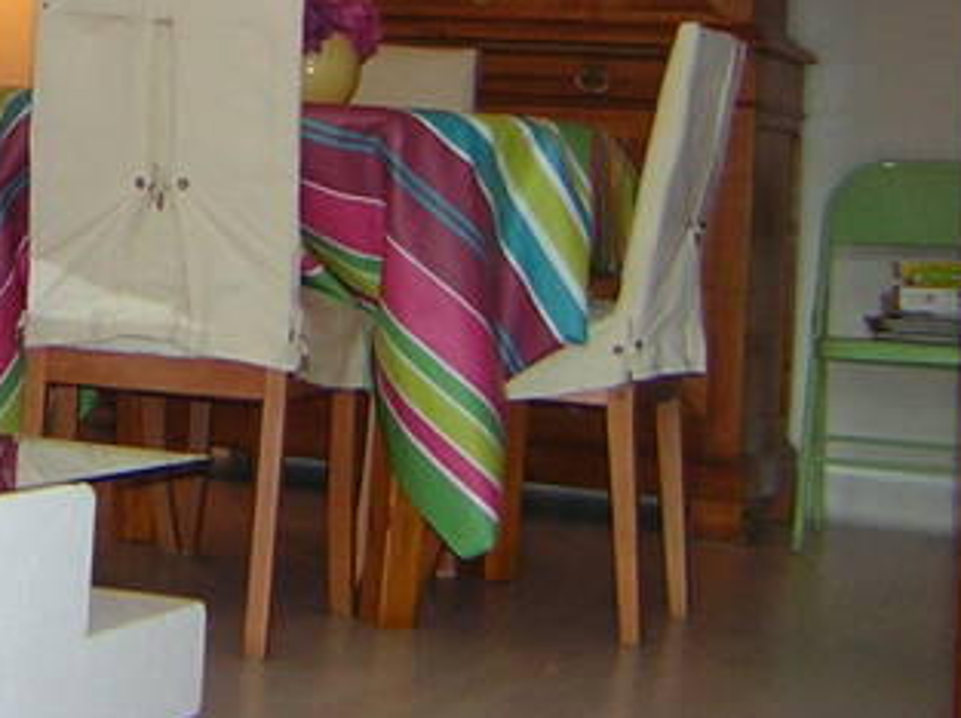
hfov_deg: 21.1
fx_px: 2523
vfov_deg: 15.8
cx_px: 101
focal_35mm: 91
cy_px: -58
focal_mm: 4.7
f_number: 2.6
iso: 66
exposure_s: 1/60.1
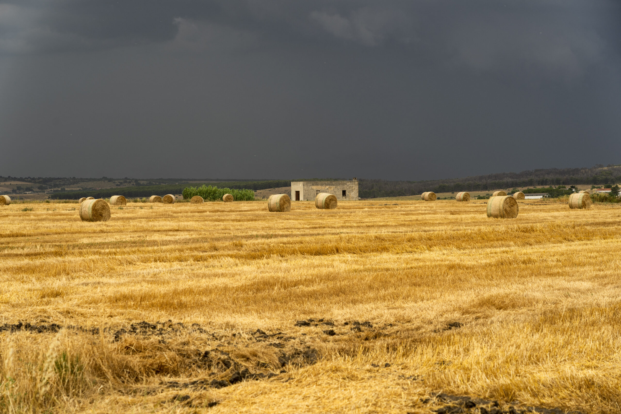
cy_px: 207
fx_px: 1501
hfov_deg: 23.4
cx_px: 310
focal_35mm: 87
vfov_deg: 15.7
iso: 100
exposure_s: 1/125
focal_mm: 87
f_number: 7.1
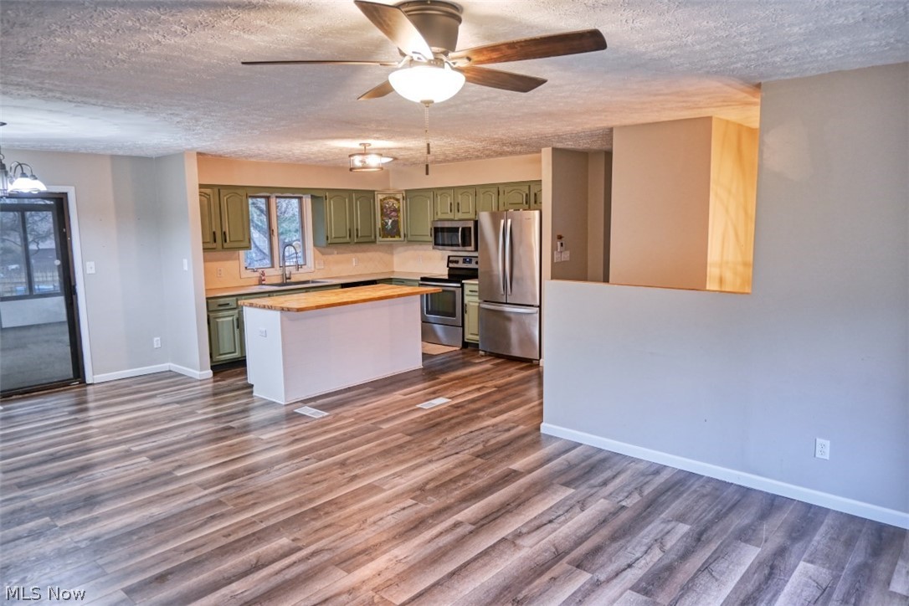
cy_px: 303
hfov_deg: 73.7
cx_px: 454
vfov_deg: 53.1
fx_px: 606
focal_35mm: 24
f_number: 3.5
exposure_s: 1/25
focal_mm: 16
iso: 1100
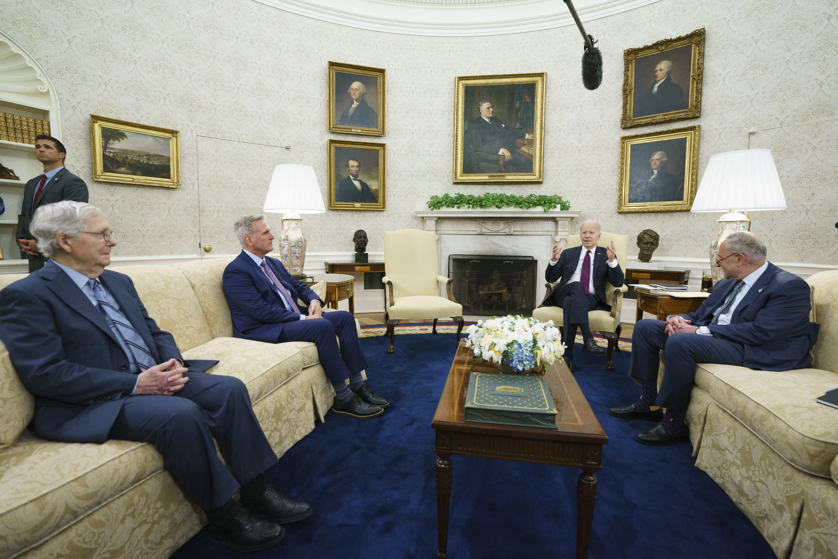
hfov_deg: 96.7
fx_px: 372
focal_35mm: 16
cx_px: 419
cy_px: 280
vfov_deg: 73.7
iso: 2000
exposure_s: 1/250
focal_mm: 16
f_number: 4
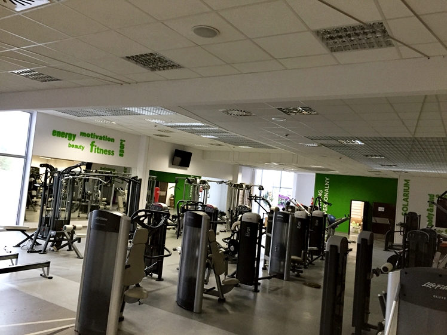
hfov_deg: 61.7
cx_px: 224
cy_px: 168
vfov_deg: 48.2
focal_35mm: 29
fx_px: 374
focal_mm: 4.15
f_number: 2.2
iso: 200
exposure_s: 1/33
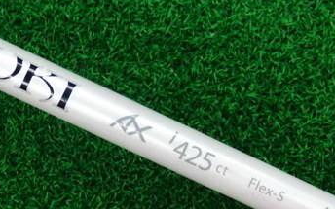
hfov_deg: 27.4
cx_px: 48
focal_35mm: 73
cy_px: 85
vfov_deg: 17.8
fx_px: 666
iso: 400
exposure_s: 1/50
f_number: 3.6
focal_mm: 6.42
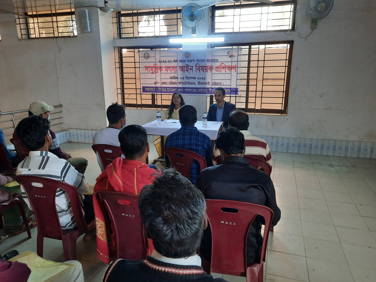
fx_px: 272
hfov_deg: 69.4
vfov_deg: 54.9
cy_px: 141
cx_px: 188
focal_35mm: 25
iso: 250
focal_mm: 4.6
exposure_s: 1/33
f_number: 2
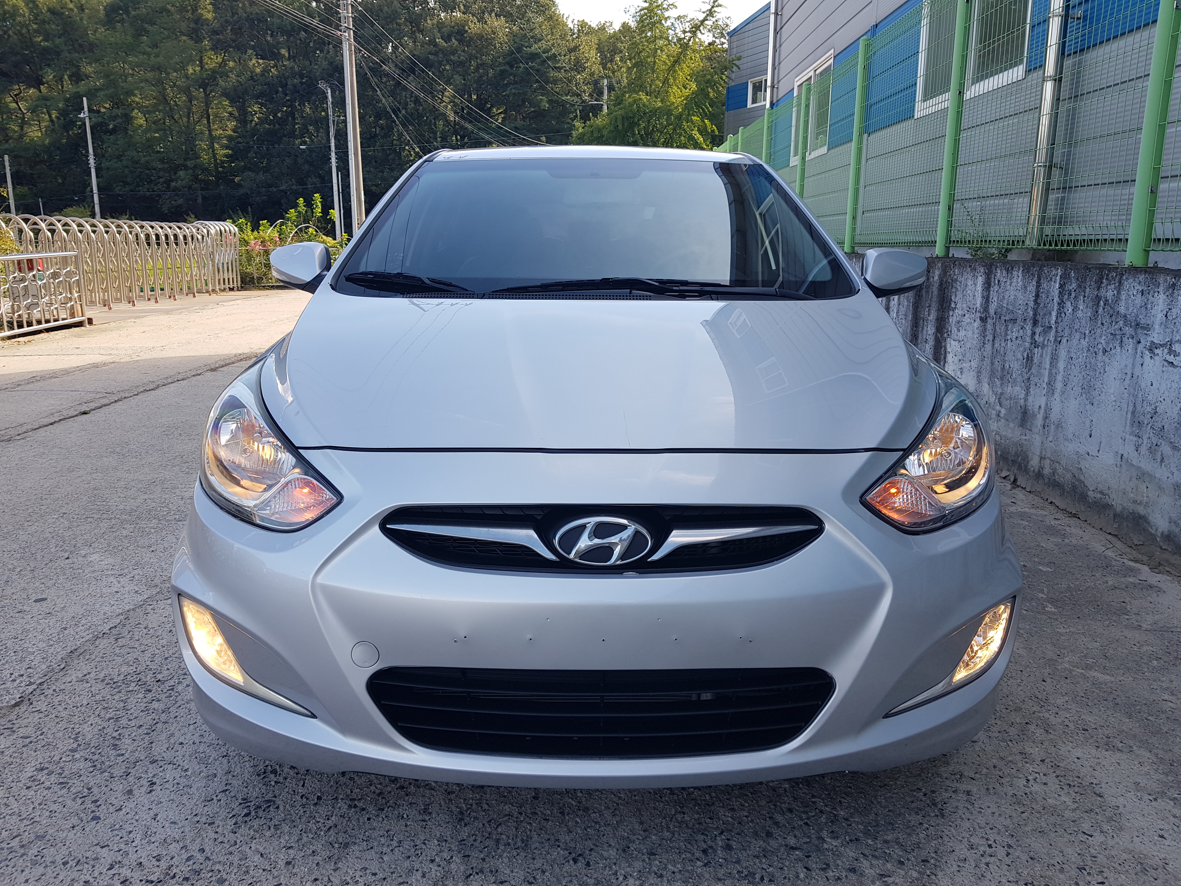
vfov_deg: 53.1
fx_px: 887
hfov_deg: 67.3
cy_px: 443
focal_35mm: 26
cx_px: 590
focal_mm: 4.3
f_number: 1.7
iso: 40
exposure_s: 1/444
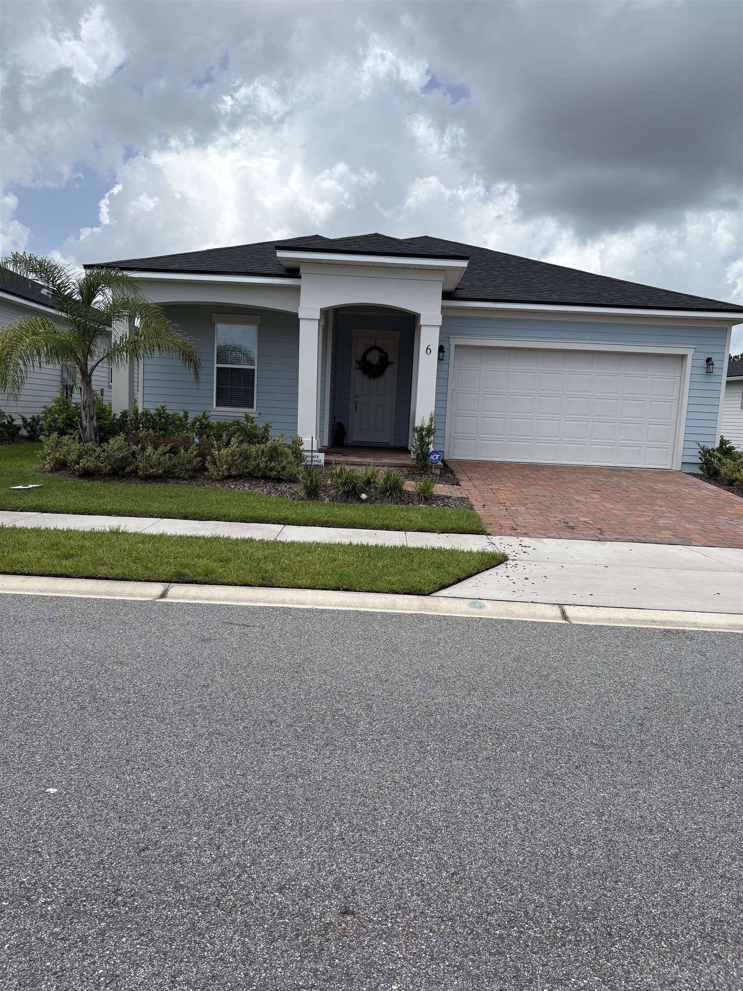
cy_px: 496
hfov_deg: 53.1
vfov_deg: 67.3
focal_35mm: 26
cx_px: 372
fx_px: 744
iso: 50
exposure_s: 1/3831
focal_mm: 5.96
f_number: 1.6
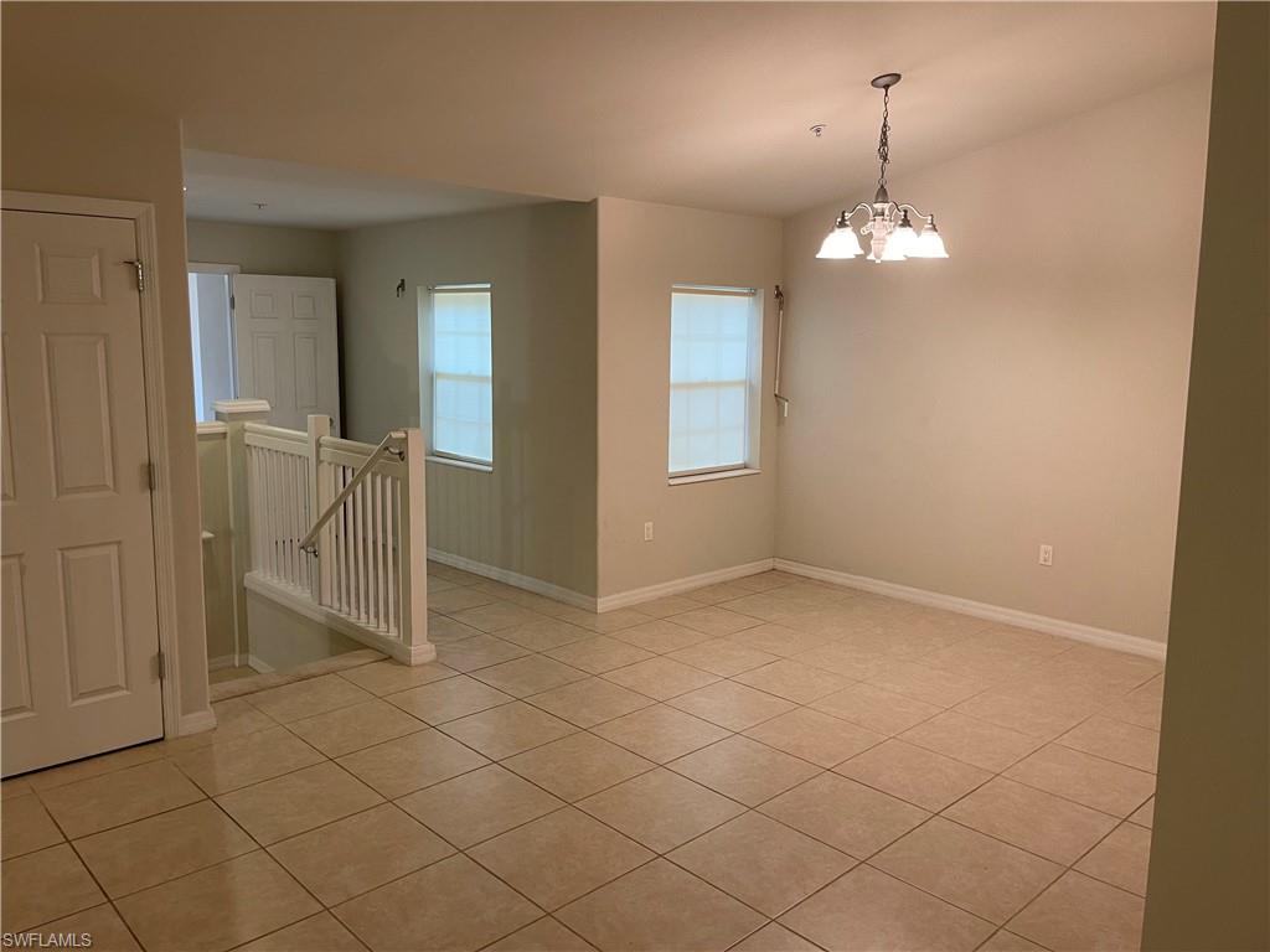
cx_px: 635
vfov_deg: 54.9
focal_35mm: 25
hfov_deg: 69.4
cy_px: 476
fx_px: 917
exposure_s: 1/60
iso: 125
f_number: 1.6
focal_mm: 5.1
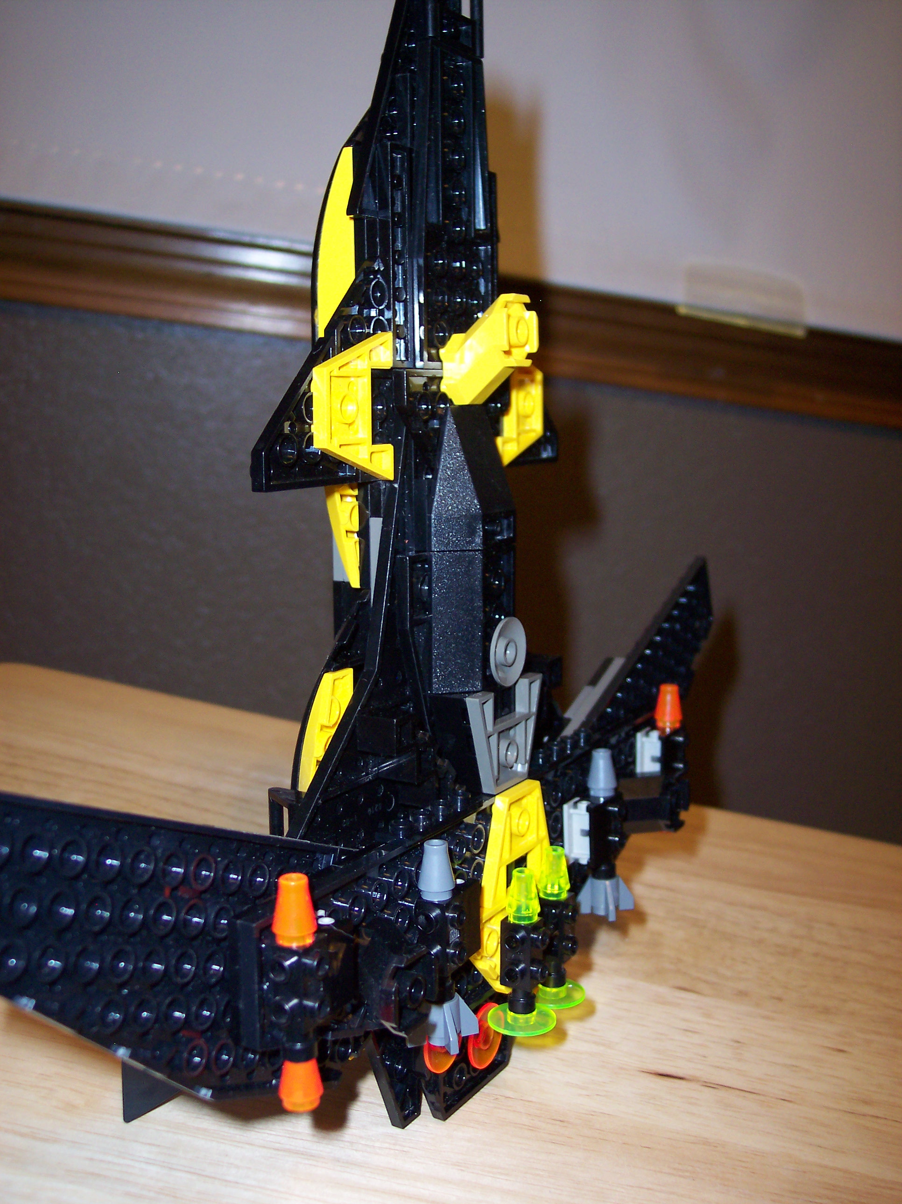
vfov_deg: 49.0
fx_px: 1322
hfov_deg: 37.7
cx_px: 451
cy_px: 602
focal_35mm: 38
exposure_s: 1/30
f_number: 2.8
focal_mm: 8
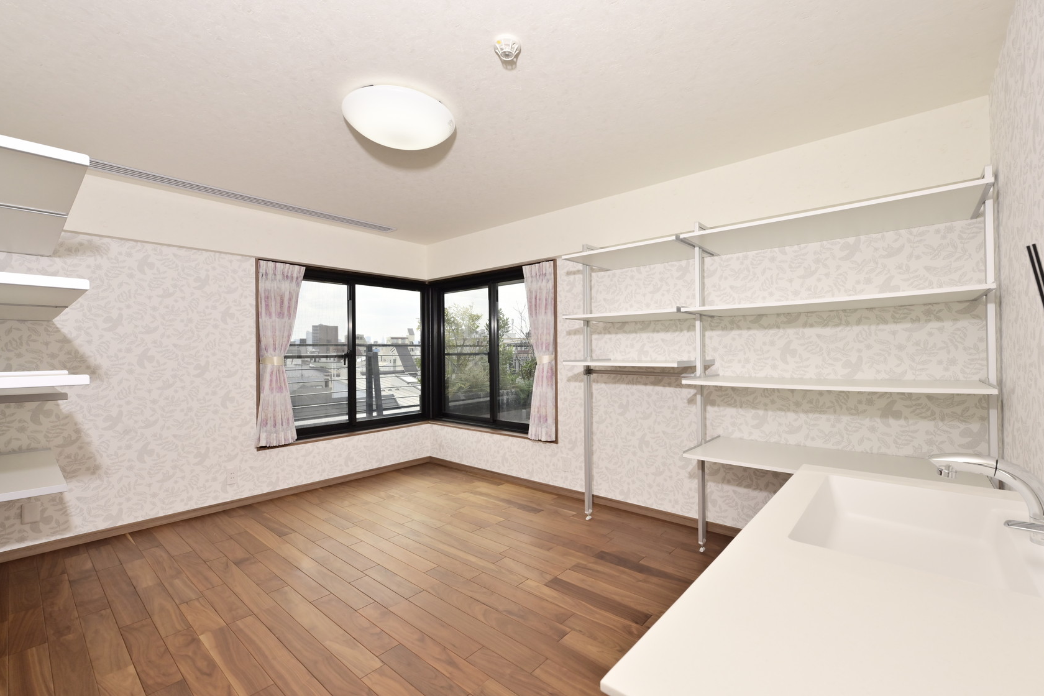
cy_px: 348
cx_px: 548
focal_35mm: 15
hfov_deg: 100.3
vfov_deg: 77.3
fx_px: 435
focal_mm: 14
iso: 640
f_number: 8
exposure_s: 1/1250
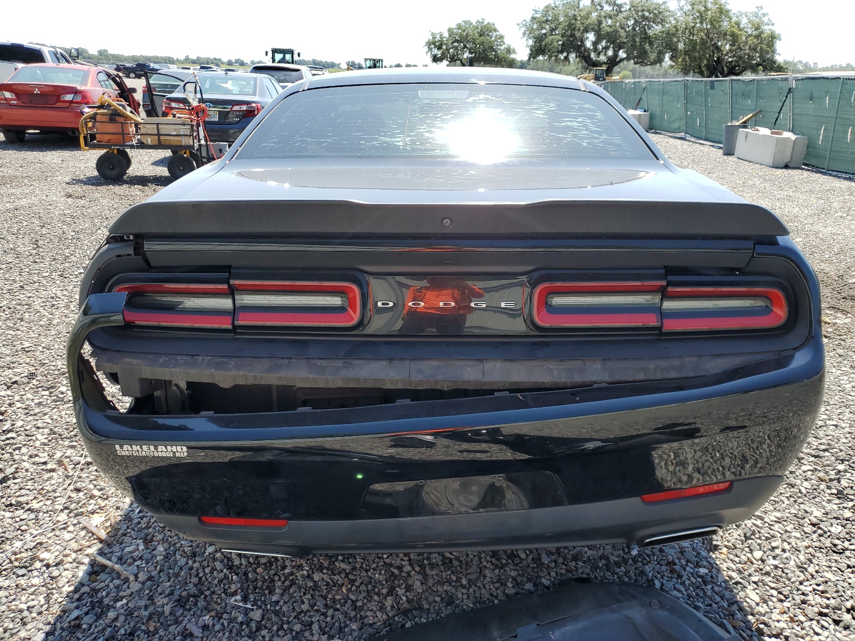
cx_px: 428
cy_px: 320
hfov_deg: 67.3
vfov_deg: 53.1
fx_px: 642
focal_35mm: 26
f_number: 1.5
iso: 50
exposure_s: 1/1250
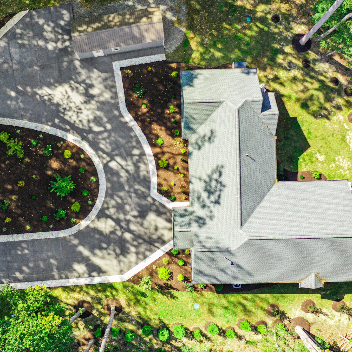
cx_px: 142
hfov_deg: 45.8
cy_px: 176
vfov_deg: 46.0
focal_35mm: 36
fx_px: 414
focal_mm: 10.26
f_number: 3.2
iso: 100
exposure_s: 1/30
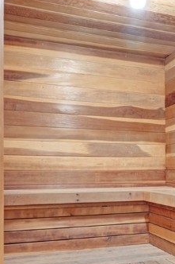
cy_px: 166
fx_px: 270
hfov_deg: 35.3
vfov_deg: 51.3
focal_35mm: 37
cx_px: 125
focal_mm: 16
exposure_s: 1.3
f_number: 10
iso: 500
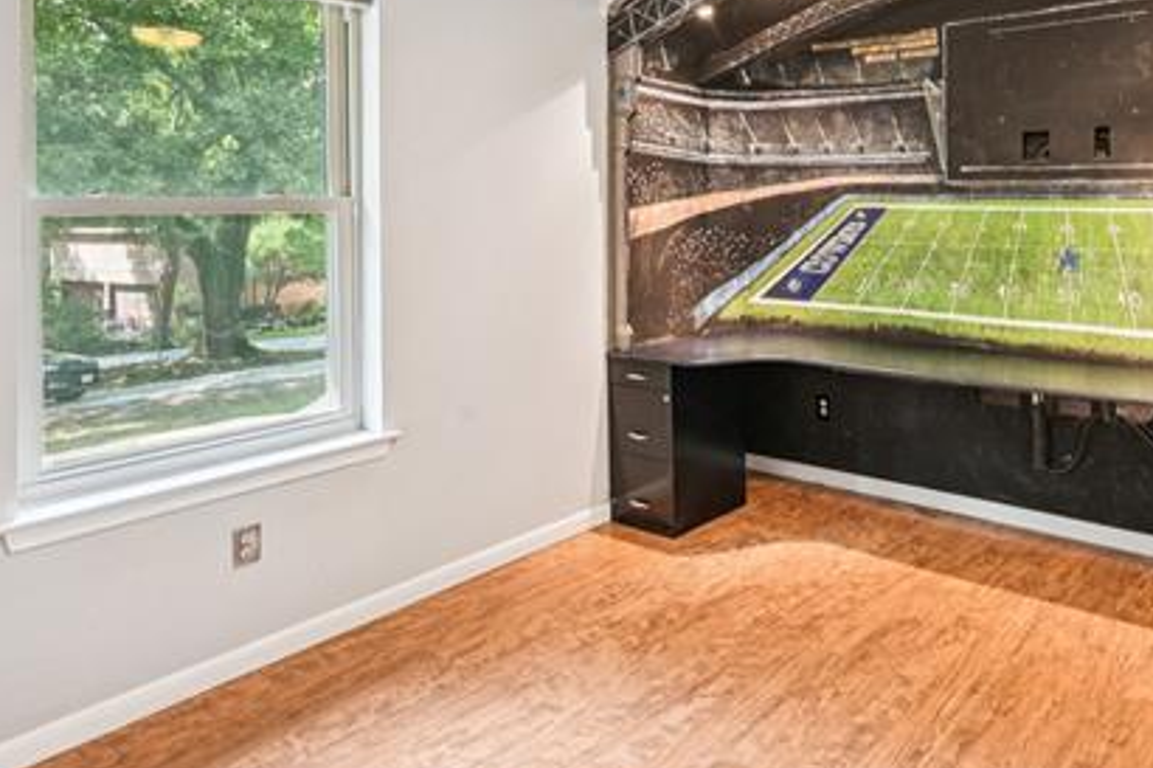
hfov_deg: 68.8
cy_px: 194
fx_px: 800
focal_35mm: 25
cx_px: 801
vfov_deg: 49.3
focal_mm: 16
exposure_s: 1/4
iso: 400
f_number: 8
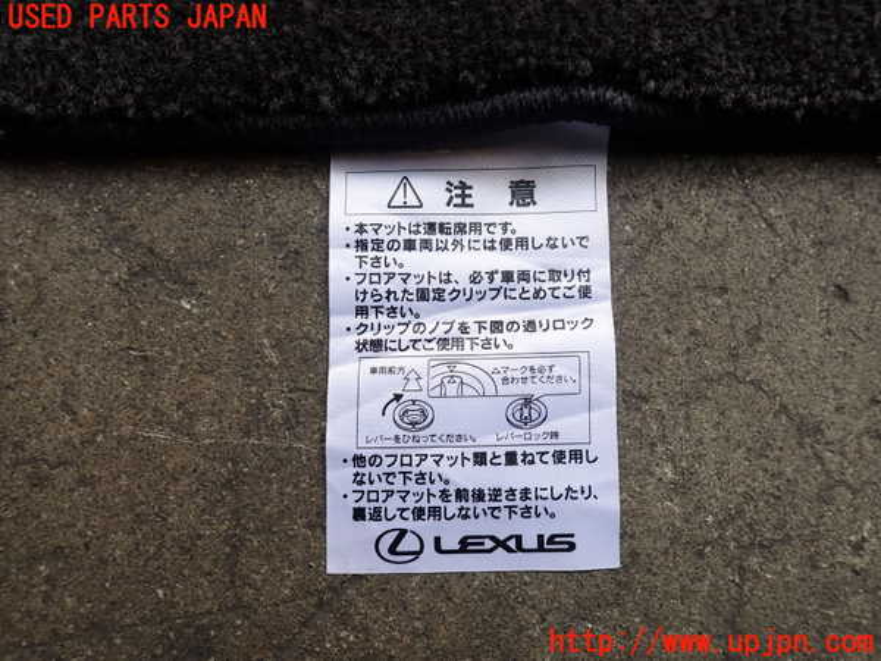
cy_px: 330
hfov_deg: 69.4
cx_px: 440
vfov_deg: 54.9
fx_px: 636
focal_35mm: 25
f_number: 2.8
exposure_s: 1/200
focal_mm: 4.5
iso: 100
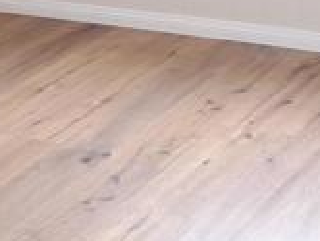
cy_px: -152
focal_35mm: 148
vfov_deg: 9.7
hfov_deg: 13.3
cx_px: 195
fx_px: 1370
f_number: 1.8
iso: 64
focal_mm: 5.23
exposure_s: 1/120
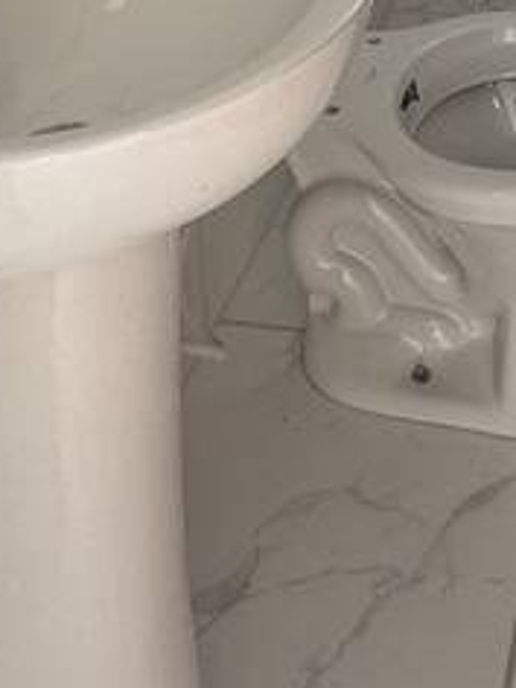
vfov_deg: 23.2
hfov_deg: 22.0
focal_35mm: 64
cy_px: -394
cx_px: 531
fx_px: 1272
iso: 80
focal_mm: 2.22
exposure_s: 1/99
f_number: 2.2
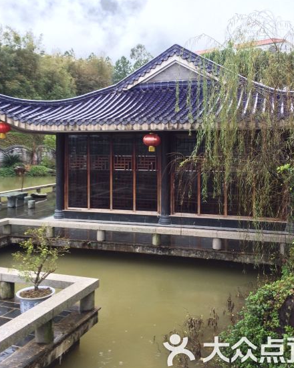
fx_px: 392
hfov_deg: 41.1
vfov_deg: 50.0
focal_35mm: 36
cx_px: 155
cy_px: 151
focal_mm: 4.15
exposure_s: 1/50
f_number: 2.2
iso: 40
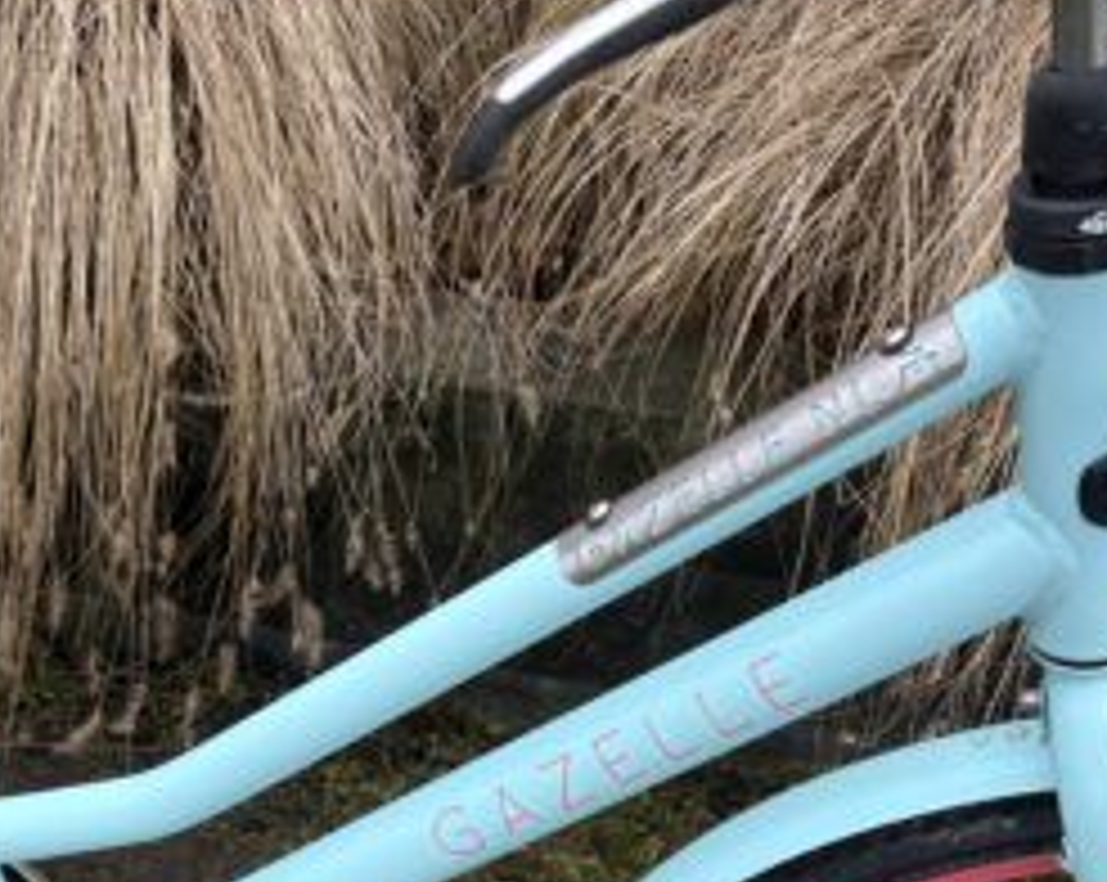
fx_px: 2028
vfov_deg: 24.1
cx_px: 144
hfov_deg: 29.5
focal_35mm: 62
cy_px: 734
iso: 40
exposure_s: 1/182
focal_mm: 5.96
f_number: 1.6
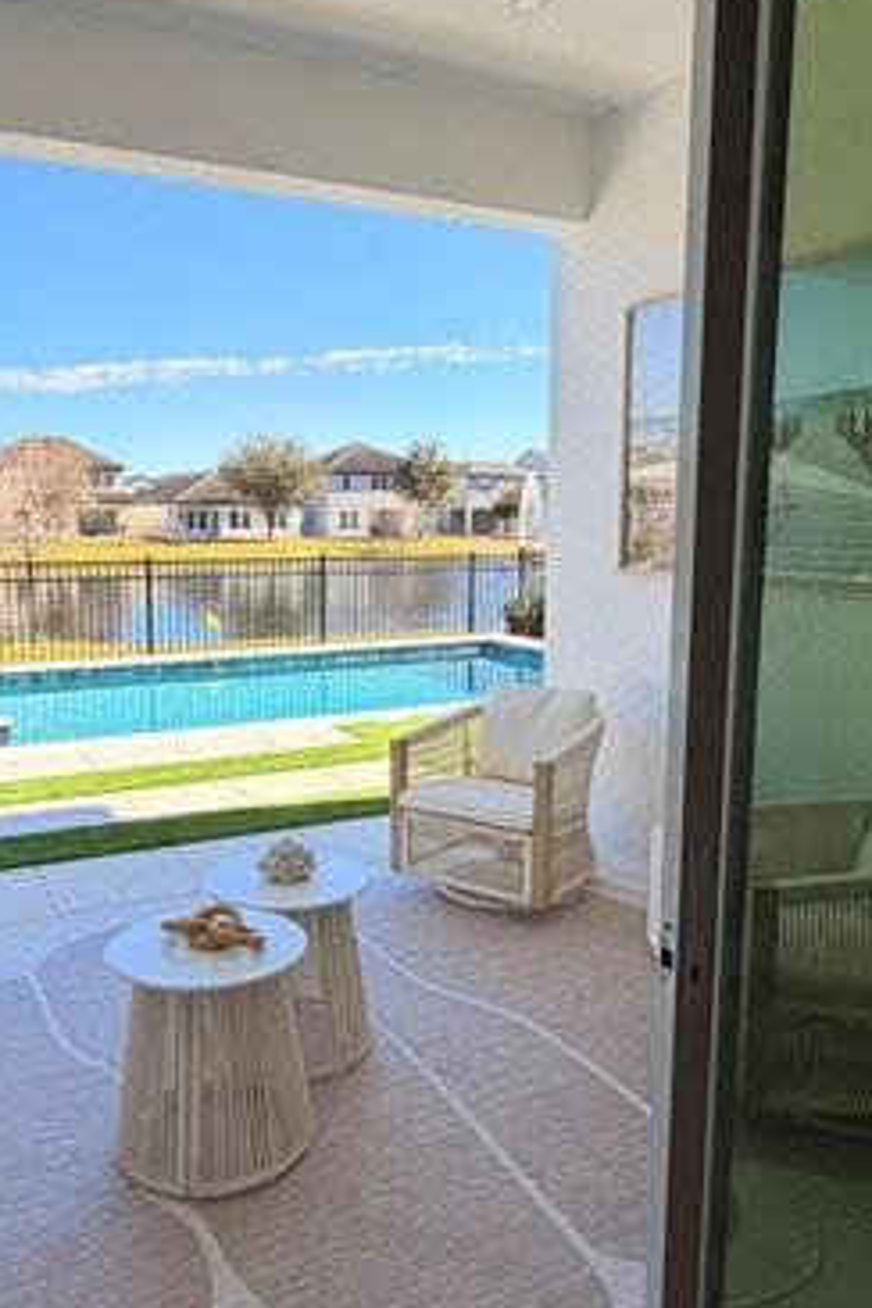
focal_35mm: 28
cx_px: 363
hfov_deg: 46.2
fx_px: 1017
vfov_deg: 65.5
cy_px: 661
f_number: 2.2
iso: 40
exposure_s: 1/644
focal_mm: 2.22
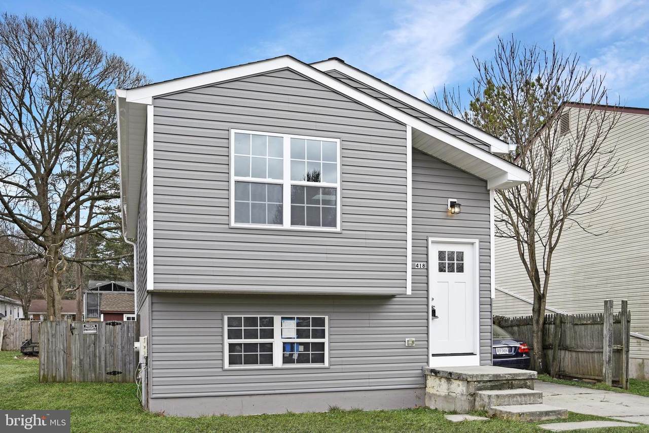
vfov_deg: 41.7
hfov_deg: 59.5
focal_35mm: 32
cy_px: 216
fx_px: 568
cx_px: 324
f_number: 6.3
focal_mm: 21
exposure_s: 1/160
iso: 100
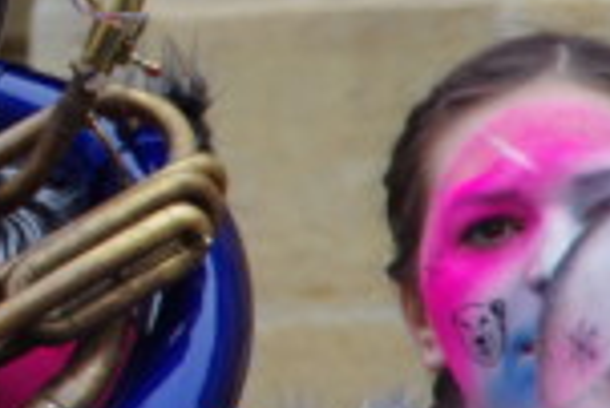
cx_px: -275
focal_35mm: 991
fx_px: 16808
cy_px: 2
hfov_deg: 2.1
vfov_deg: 1.4
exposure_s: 1/250
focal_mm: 200
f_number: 10
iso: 1600
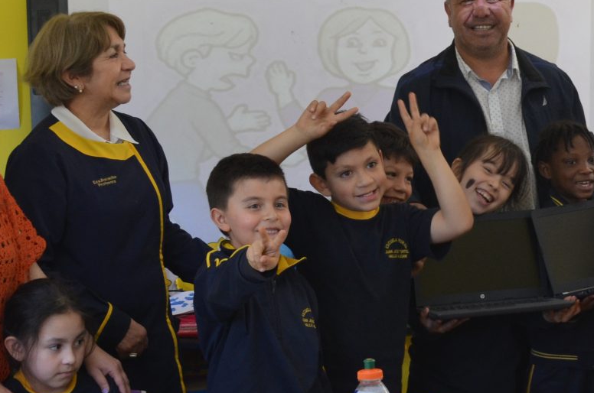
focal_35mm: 95
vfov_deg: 14.3
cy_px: 136
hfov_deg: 21.4
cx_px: 392
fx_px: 1564
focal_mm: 24
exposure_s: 1/60
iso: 500
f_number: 4
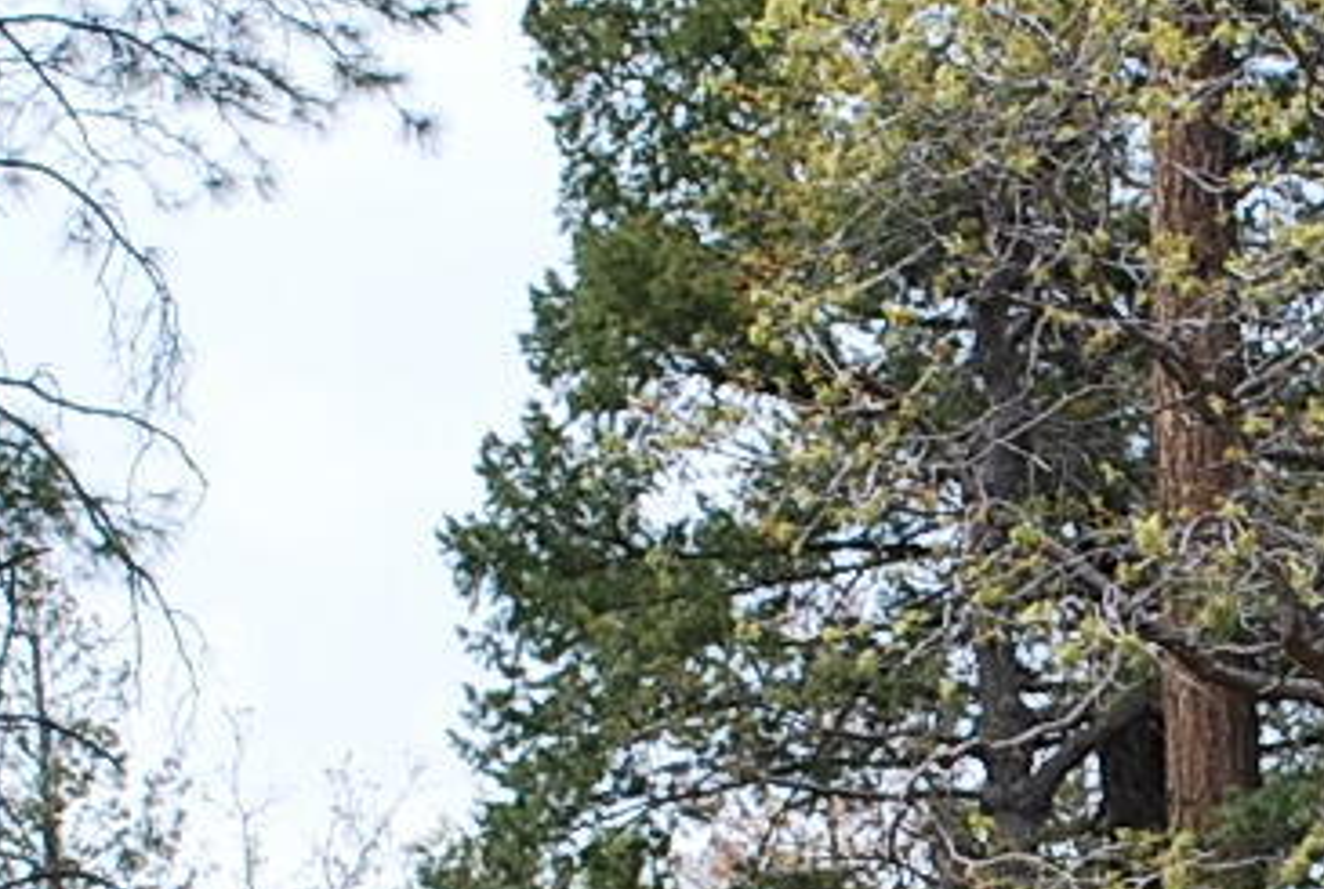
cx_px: 1255
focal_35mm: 159
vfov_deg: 8.6
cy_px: 798
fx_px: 5860
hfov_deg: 12.8
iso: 100
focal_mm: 20
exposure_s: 1/200
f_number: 7.1
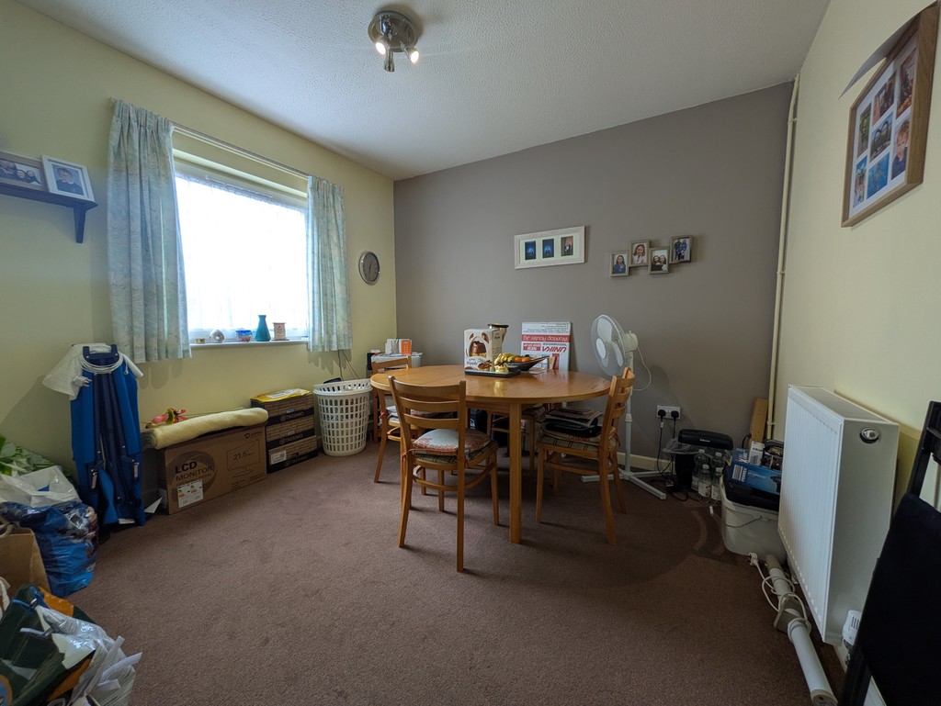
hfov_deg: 102.0
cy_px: 353
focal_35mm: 14
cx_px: 470
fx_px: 381
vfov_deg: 85.7
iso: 59
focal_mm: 1.83
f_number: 2.2
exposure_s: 1/105
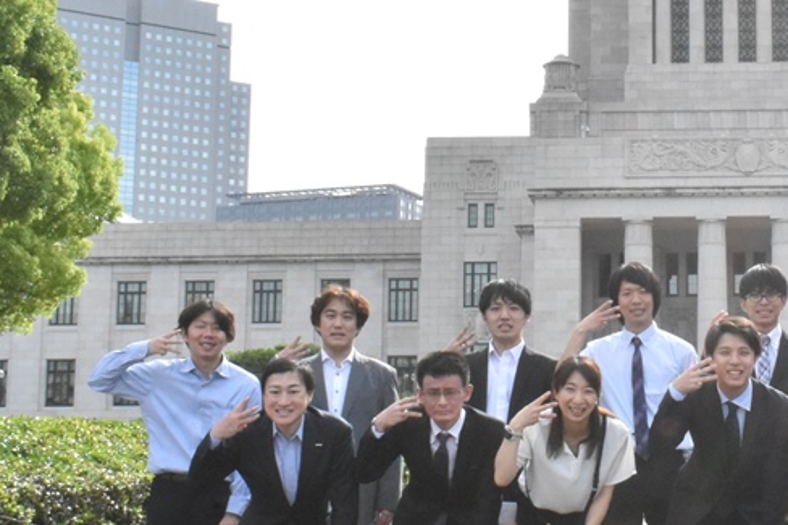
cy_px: 228
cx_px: 717
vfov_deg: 21.5
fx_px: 1378
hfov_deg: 30.4
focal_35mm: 63
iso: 2500
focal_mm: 20
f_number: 22
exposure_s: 1/400
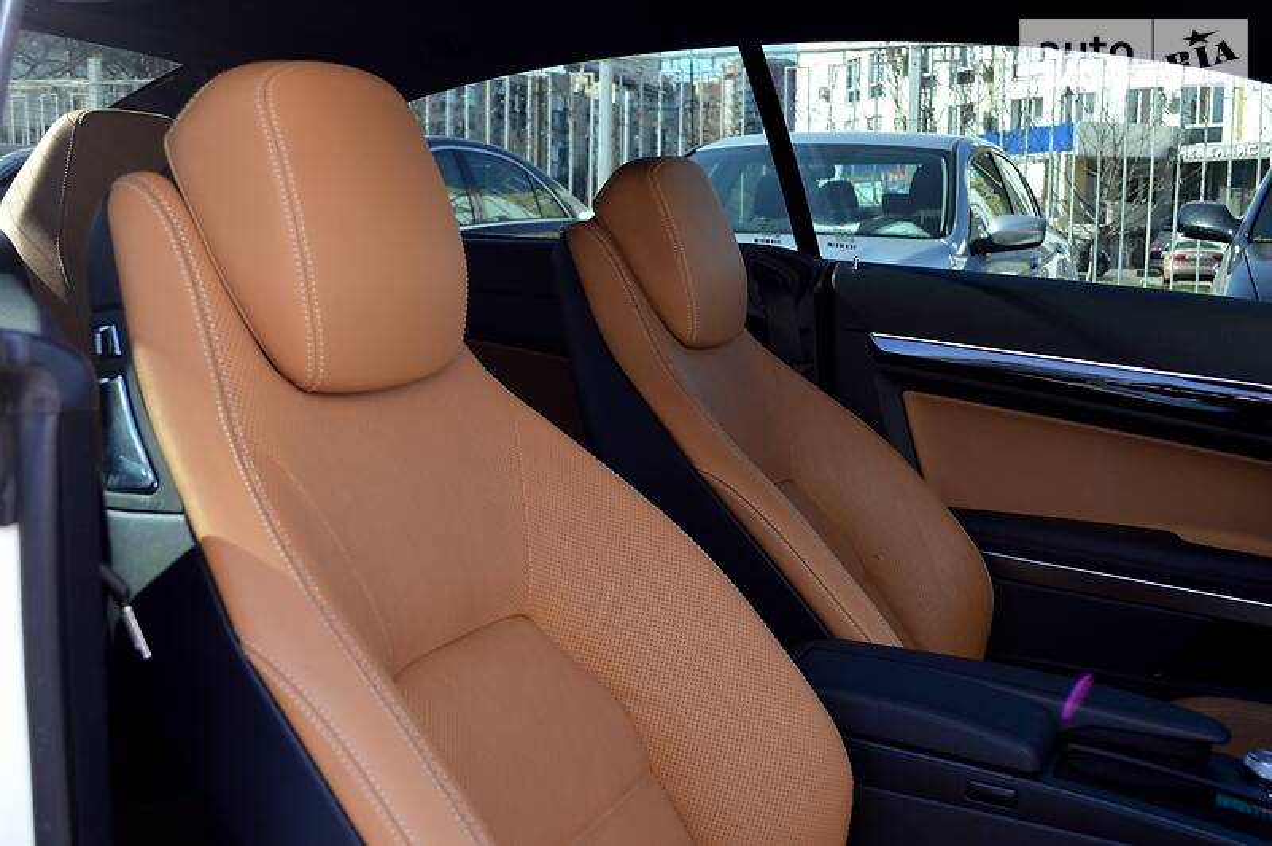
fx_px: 1483
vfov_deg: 31.8
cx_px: 636
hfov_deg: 46.4
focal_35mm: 42
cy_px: 423
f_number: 5.6
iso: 280
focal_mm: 28
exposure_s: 1/125
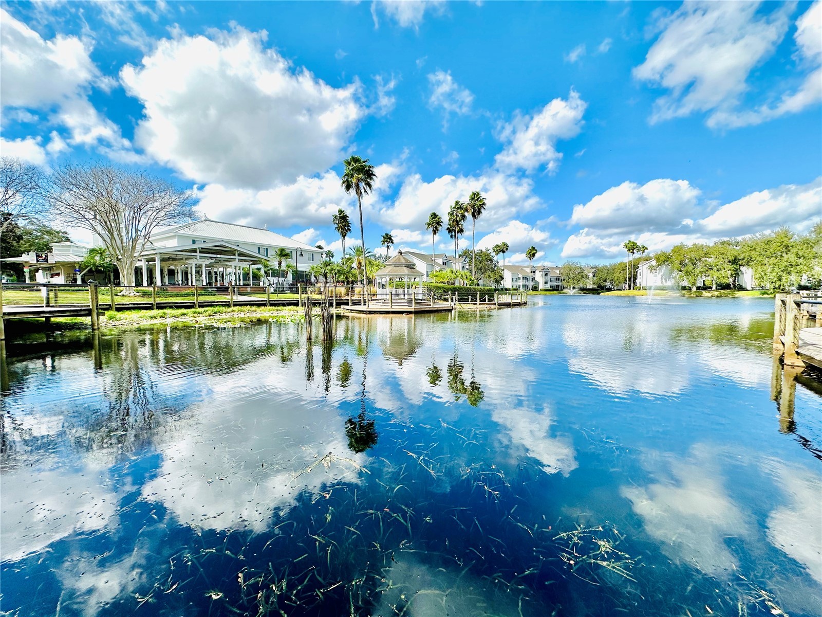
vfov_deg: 85.7
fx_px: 332
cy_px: 308
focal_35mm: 14
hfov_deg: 102.1
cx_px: 411
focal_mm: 2.22
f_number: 2.2
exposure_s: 1/2257
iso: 50
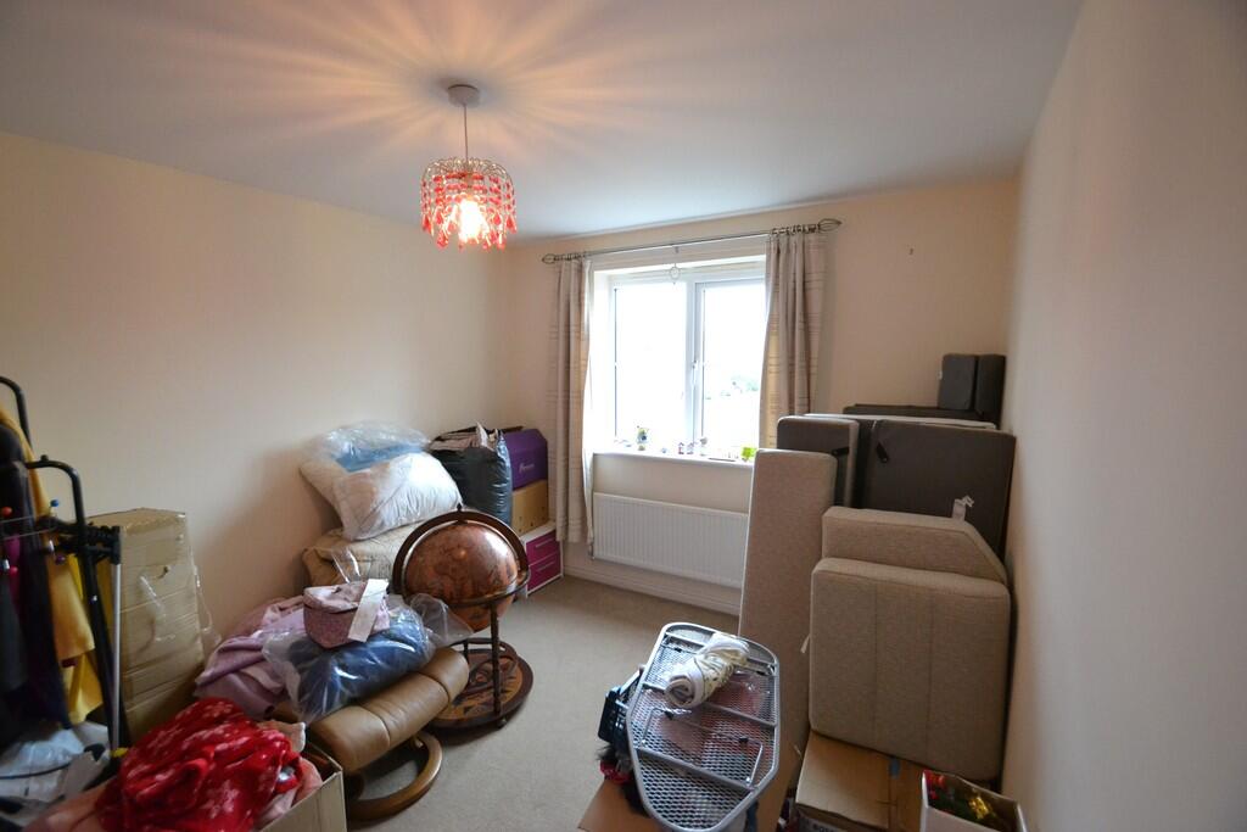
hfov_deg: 100.4
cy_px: 416
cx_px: 624
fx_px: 520
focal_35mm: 15
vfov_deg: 77.3
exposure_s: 1/60
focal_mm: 10
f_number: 3.5
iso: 2500
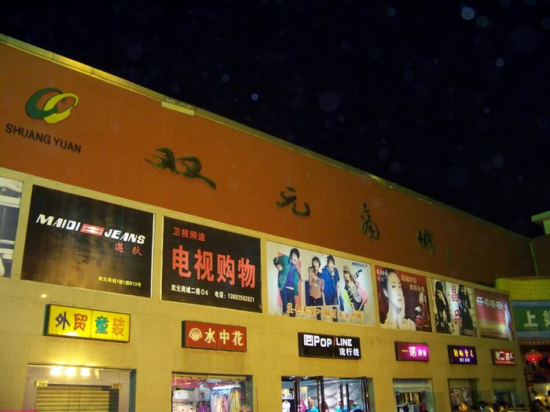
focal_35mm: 36
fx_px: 572
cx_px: 275
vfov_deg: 39.7
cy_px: 206
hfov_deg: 51.4
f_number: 2.8
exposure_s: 1/30
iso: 200
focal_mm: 5.85
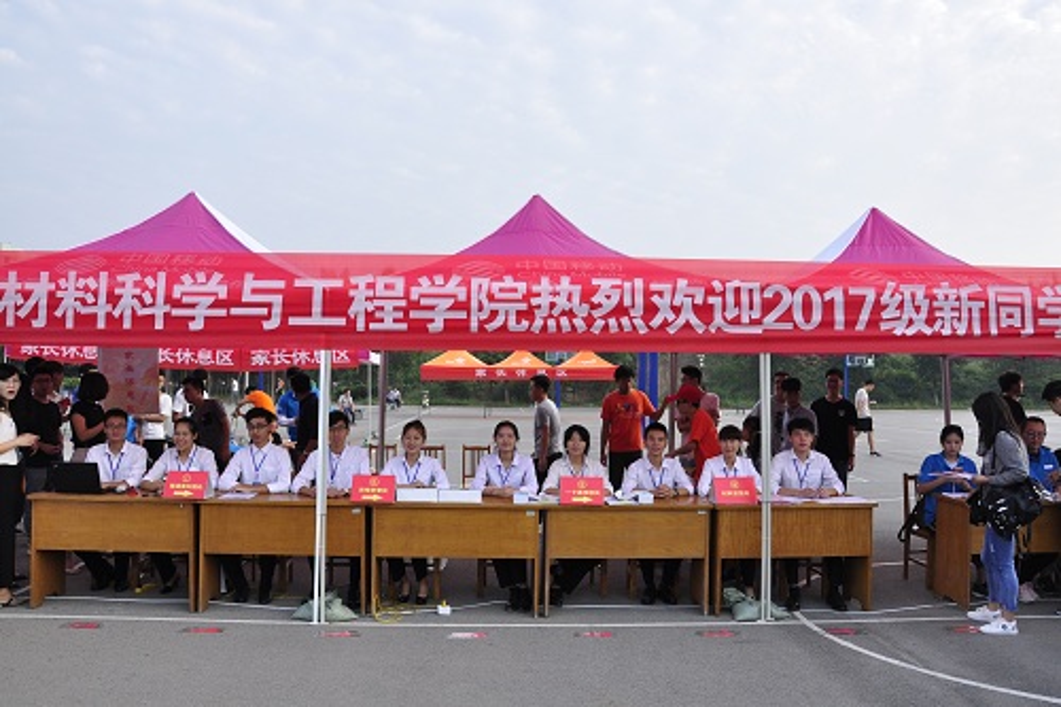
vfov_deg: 47.9
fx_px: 795
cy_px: 354
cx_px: 530
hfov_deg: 67.4
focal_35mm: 27
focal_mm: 18
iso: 500
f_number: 9
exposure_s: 1/320
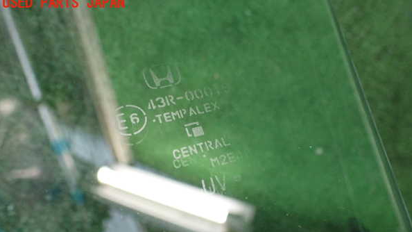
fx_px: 360
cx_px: 207
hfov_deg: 59.5
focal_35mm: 33
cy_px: 151
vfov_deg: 35.3
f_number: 2.3
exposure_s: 1/60
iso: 800
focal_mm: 5.4
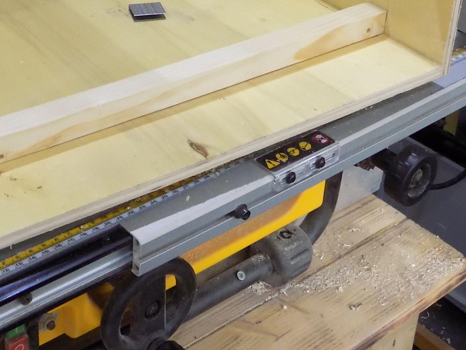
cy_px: -21
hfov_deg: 28.2
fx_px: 915
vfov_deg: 20.7
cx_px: 131
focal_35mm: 68
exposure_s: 1/30
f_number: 3.1
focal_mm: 4
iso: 250
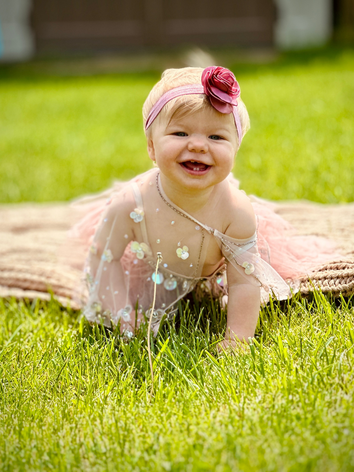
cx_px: 177
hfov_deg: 19.1
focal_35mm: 77
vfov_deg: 25.3
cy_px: 236
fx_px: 1050
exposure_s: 1/377
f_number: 2.8
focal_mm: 9
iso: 32
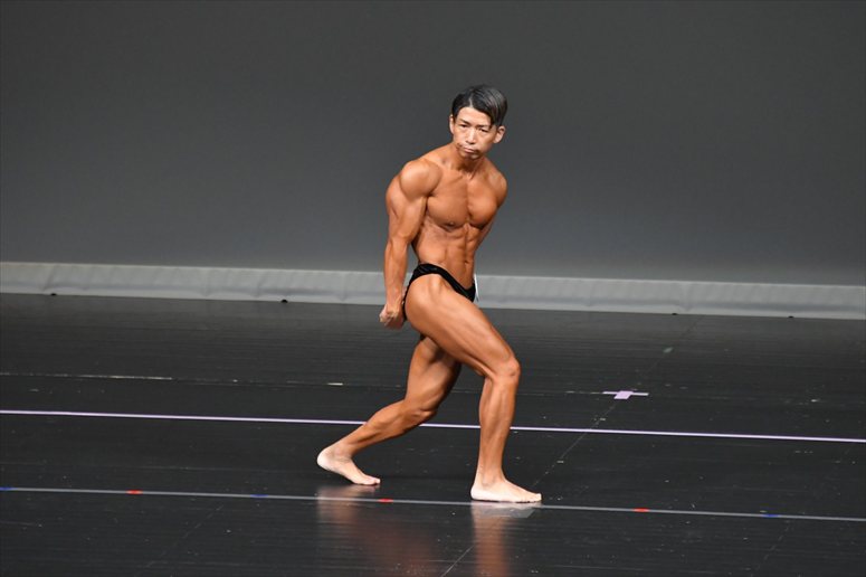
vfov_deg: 4.0
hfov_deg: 6.0
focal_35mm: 345
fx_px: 8295
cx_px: 433
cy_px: 288
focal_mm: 230
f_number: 5.6
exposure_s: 1/400
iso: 4000
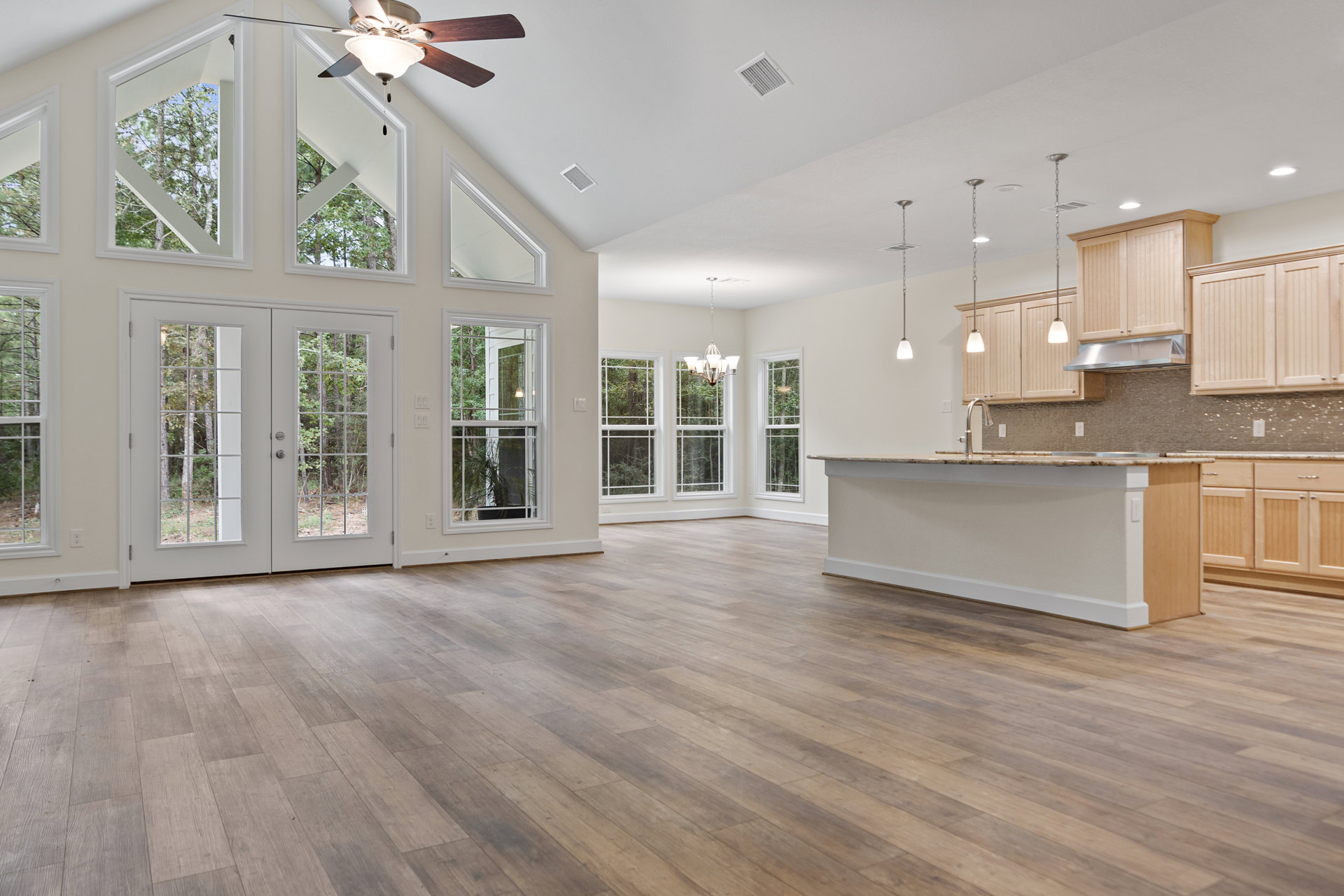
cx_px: 672
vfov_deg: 53.1
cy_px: 448
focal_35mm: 24
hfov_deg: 73.7
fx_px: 896
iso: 400
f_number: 2.8
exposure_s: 1/30
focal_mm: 16
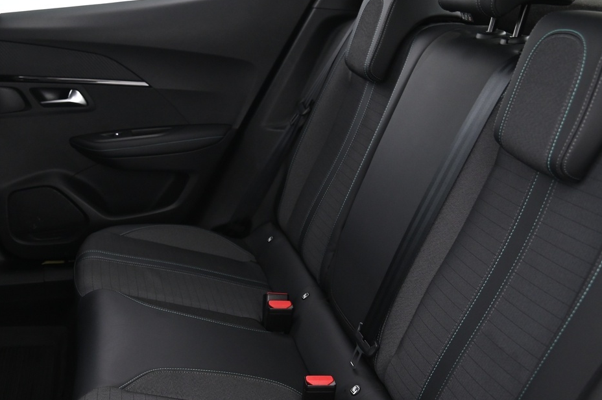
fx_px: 702
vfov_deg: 31.5
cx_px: 235
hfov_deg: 46.1
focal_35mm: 42
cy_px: 281
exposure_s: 1/13
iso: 2000
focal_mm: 24
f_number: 4
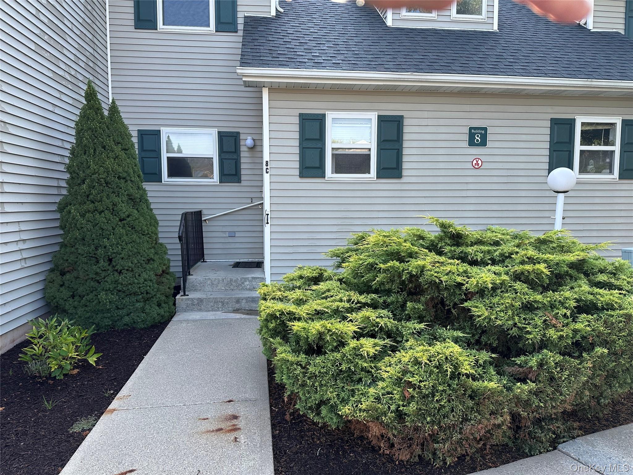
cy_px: 238
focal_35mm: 24
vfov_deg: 56.8
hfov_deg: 71.6
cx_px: 316
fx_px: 439
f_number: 1.78
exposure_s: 1/503
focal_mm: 6.86
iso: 80
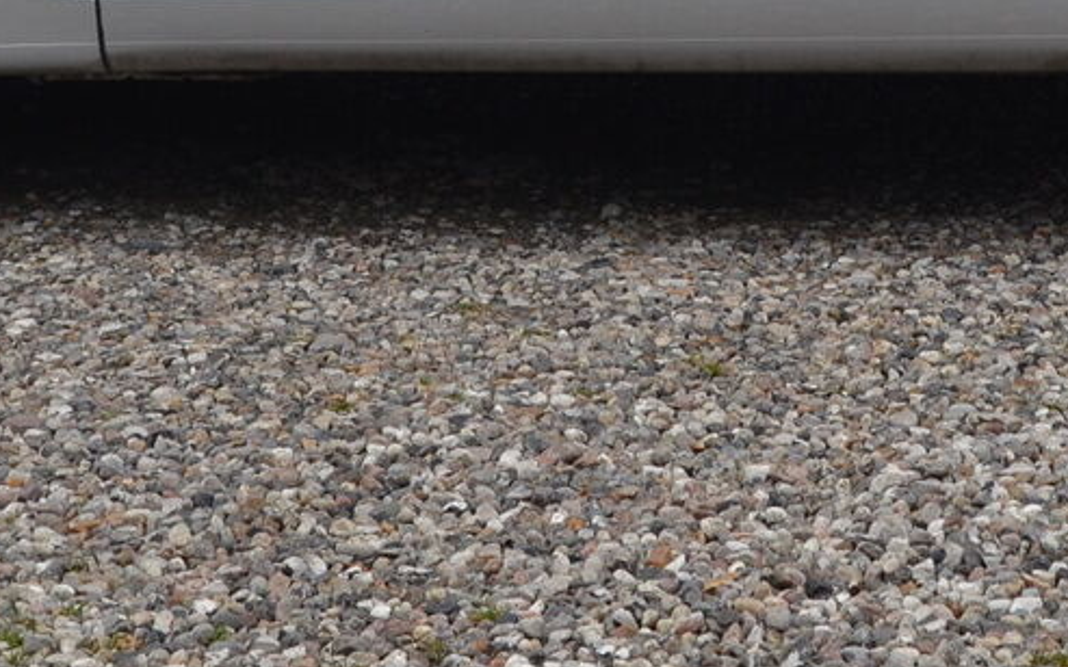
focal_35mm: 119
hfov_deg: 17.4
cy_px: -541
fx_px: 3463
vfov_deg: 10.4
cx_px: 841
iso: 100
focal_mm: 20
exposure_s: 1/250
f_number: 8
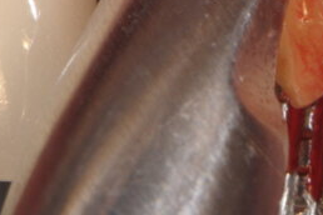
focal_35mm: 552
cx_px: 227
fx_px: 4950
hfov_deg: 3.7
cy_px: 41
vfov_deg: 2.5
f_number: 36
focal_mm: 105
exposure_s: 1/125
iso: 400
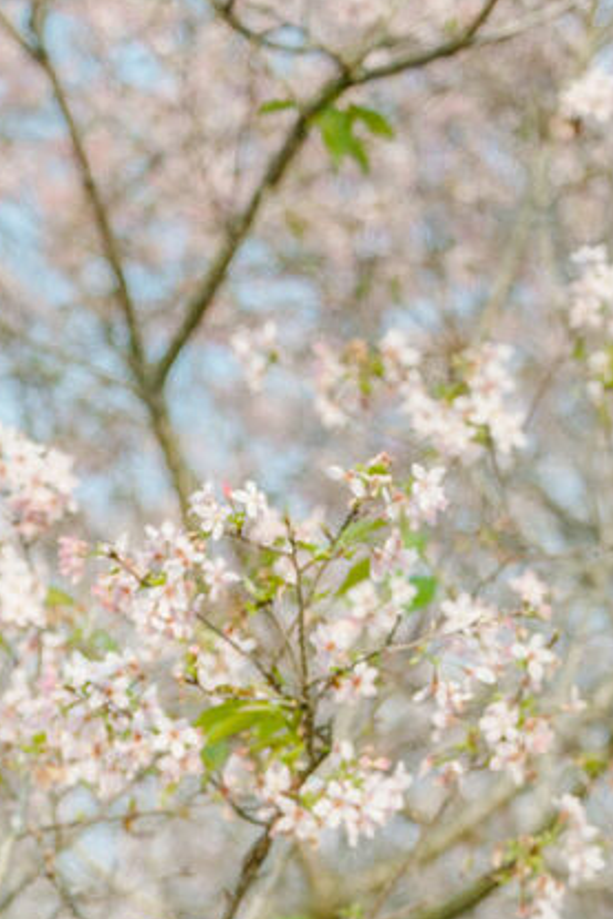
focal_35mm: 262
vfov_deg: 7.7
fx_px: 6686
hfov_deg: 5.2
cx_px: -199
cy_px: 1398
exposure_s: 1/400
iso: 50
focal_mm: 70
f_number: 2.8
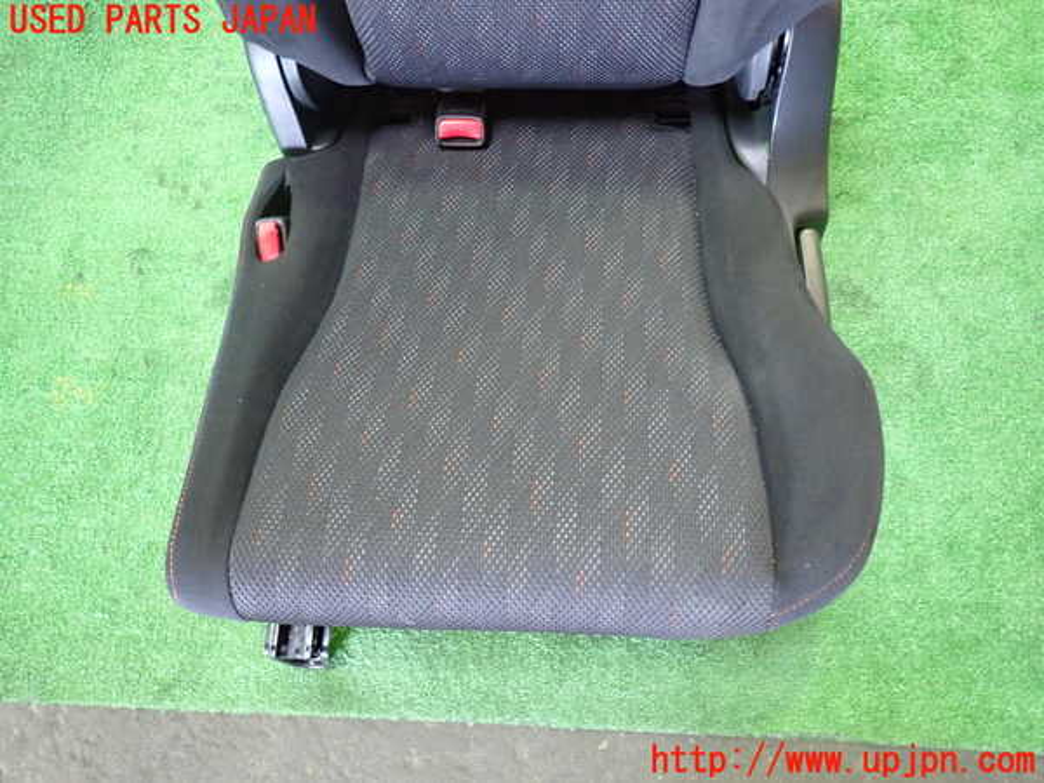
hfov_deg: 69.4
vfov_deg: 54.9
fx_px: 754
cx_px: 522
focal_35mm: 25
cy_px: 392
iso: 640
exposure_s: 1/30
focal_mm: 4.5
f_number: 2
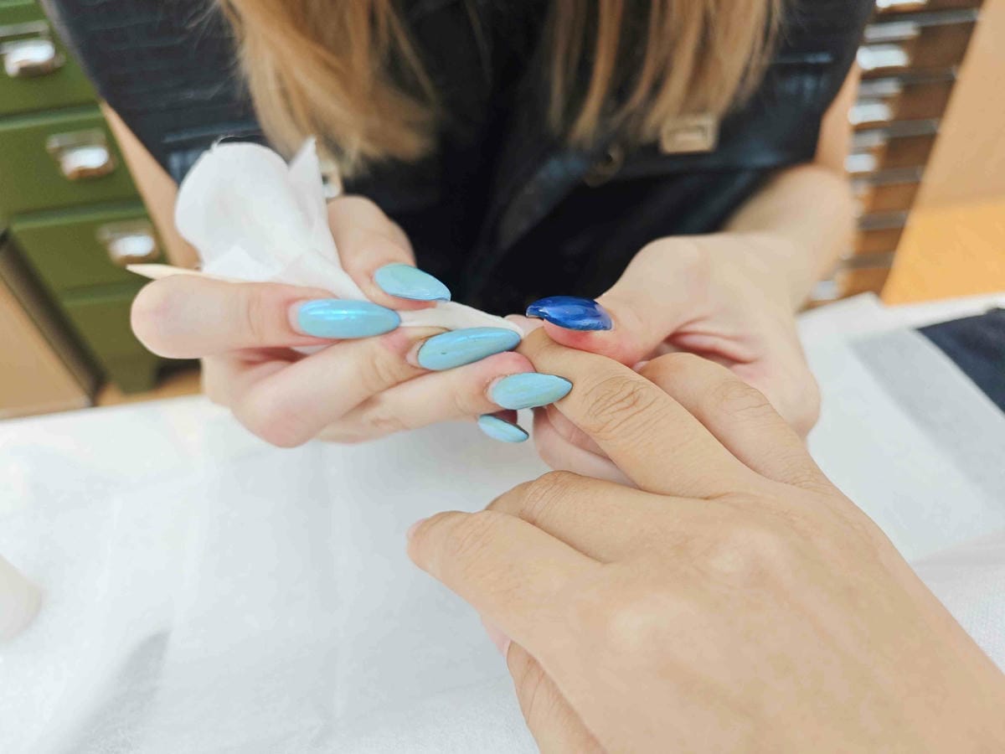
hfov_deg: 73.9
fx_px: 668
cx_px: 502
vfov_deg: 58.9
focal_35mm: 23
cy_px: 377
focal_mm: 8.72
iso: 200
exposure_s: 1/120
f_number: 2
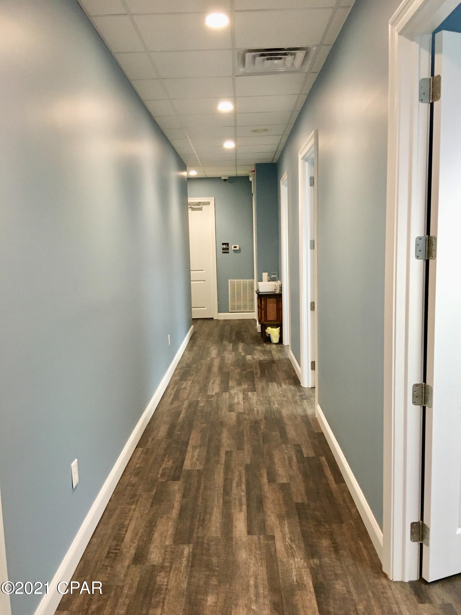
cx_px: 230
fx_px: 515
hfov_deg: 48.2
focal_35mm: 29
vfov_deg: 61.7
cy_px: 308
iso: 80
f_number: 2.2
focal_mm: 4.15
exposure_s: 1/15
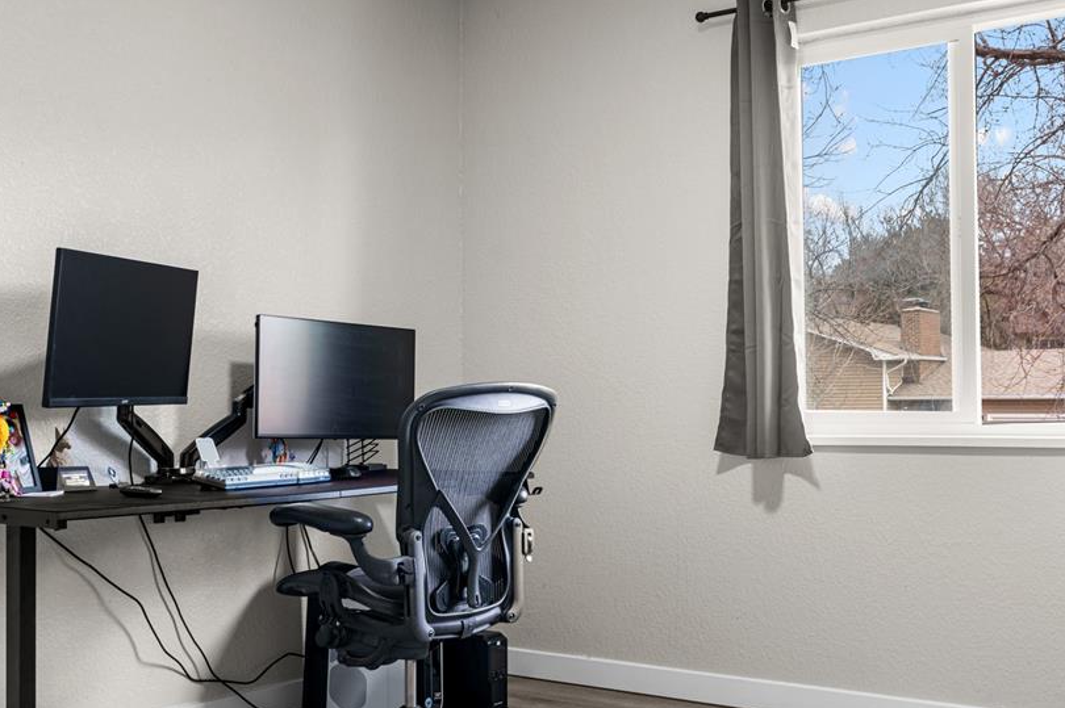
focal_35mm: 43
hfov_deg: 45.2
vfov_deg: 31.0
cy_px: 361
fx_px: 1279
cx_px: 582
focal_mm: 22.8
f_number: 8
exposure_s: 1.3
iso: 100
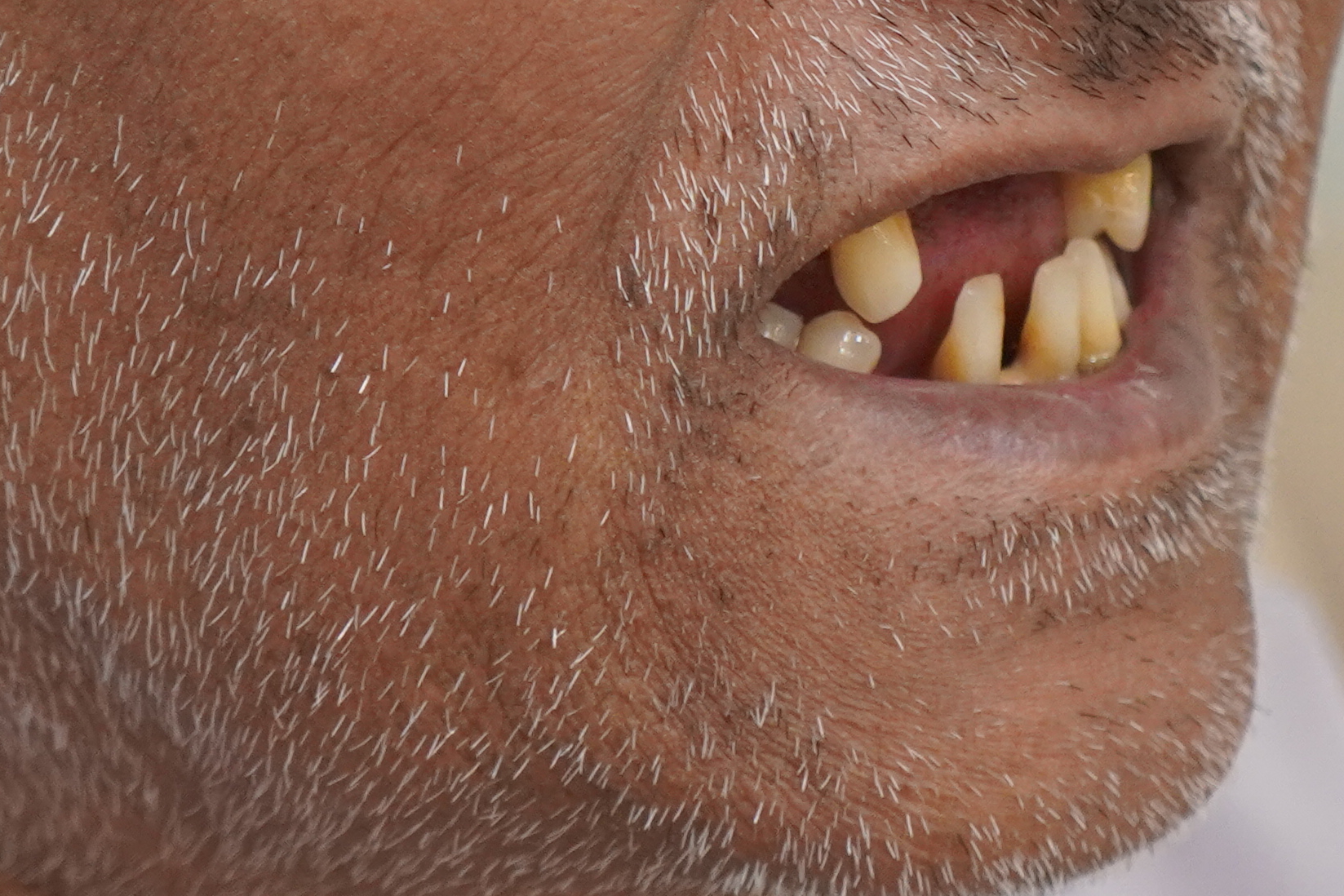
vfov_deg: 8.9
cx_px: 680
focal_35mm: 153
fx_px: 5712
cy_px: 80
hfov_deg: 13.4
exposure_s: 1/160
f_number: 4
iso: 1250
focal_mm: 28
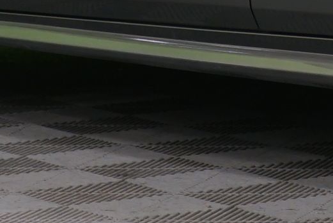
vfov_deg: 3.5
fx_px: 3563
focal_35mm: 385
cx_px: 767
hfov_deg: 5.2
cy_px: -434
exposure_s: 1/8
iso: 400
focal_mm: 51
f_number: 4.5
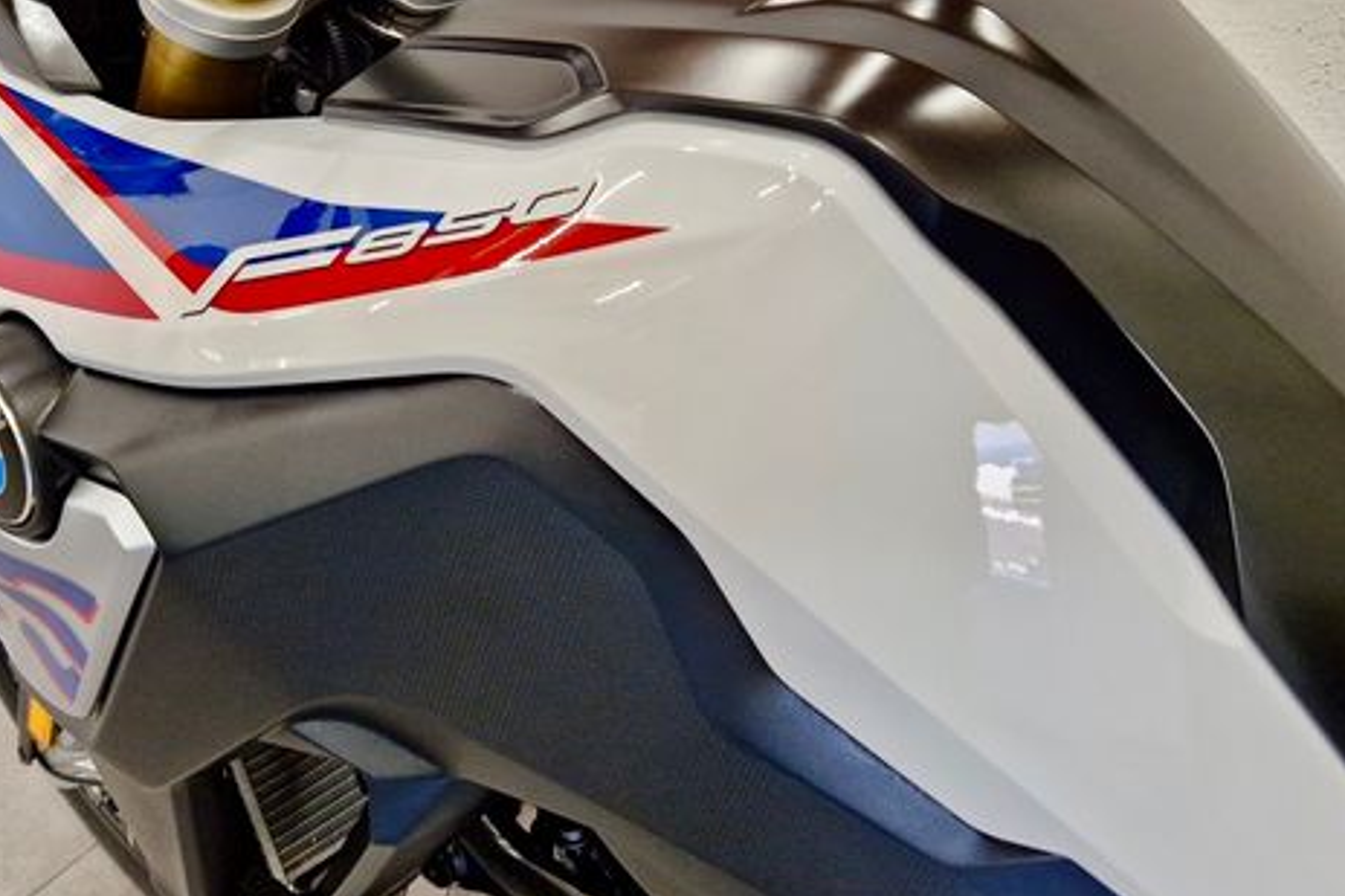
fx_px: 1232
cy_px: 322
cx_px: 583
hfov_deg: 57.0
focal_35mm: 33
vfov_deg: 39.6
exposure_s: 1/100
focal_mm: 5.4
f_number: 1.8
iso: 640
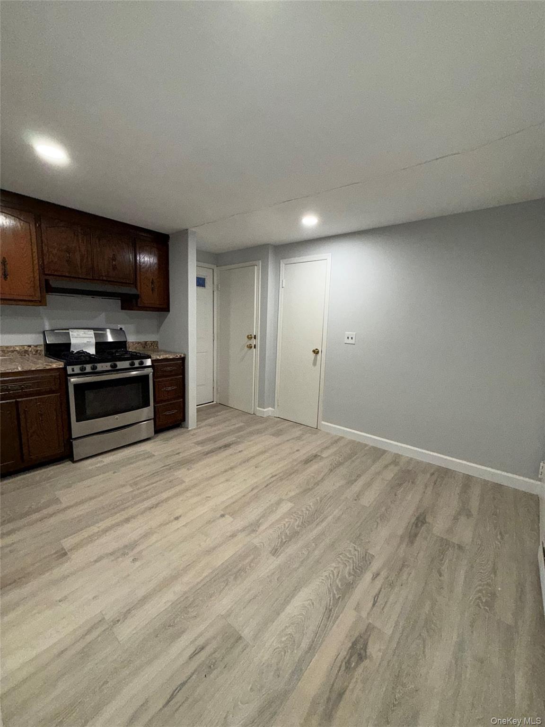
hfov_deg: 85.7
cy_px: 364
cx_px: 272
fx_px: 294
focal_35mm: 14
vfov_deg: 102.1
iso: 160
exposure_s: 1/120
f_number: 2.2
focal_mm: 2.22
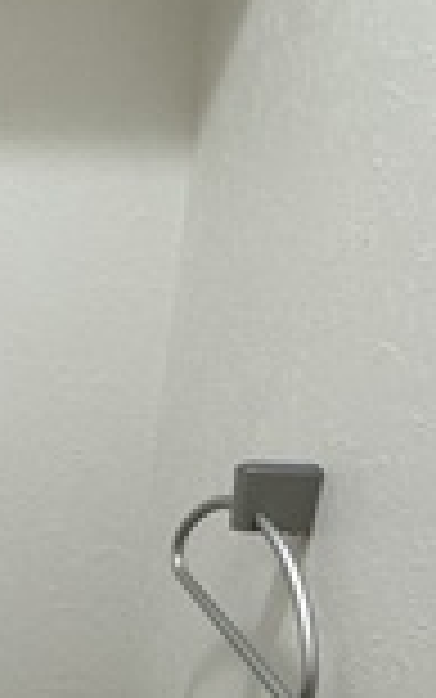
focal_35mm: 67
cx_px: -175
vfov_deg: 27.7
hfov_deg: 17.8
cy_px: 790
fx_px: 1273
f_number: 2.2
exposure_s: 1/120
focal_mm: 2.22
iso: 160
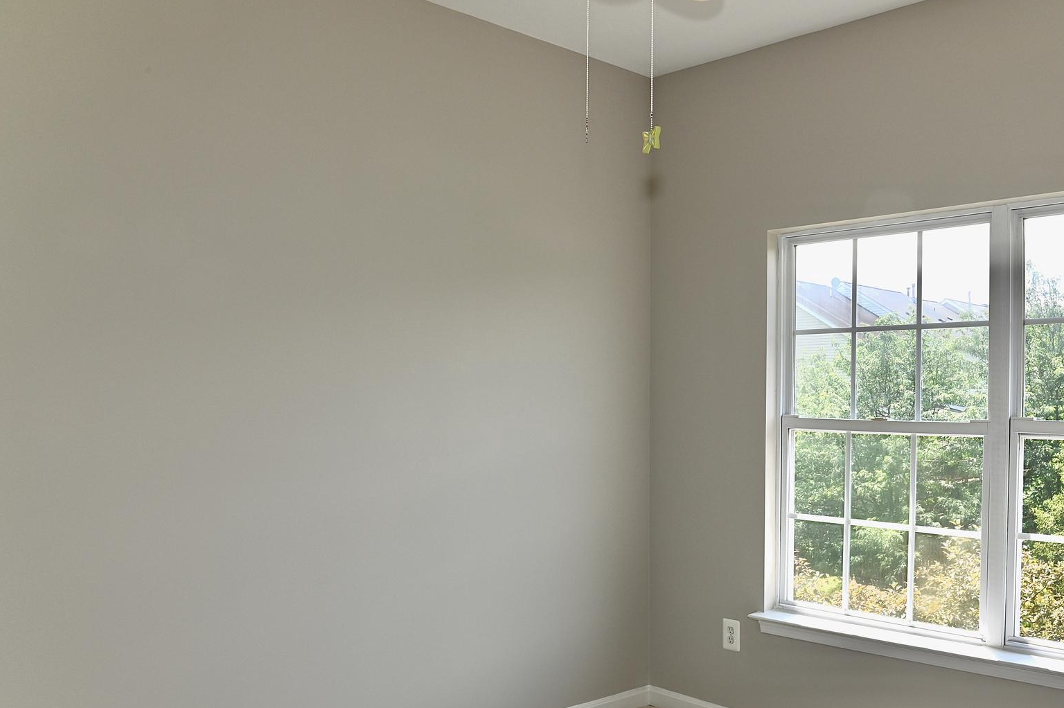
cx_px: 636
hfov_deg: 58.3
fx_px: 945
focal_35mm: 32
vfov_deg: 40.8
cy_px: 435
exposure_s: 1/50
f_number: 13
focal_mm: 24
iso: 200
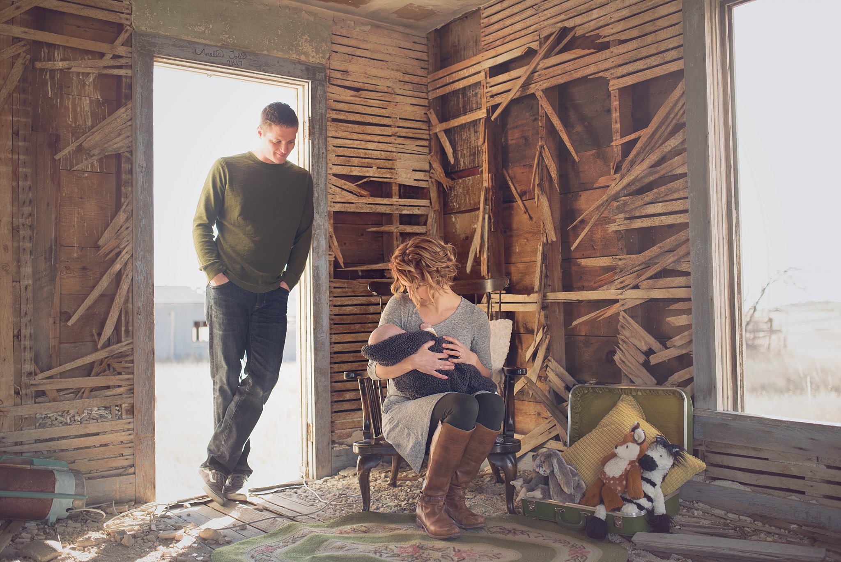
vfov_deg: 37.9
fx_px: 818
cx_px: 420
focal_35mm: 35
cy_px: 281
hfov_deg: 54.4
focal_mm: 35
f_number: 2.2
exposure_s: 1/800
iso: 400
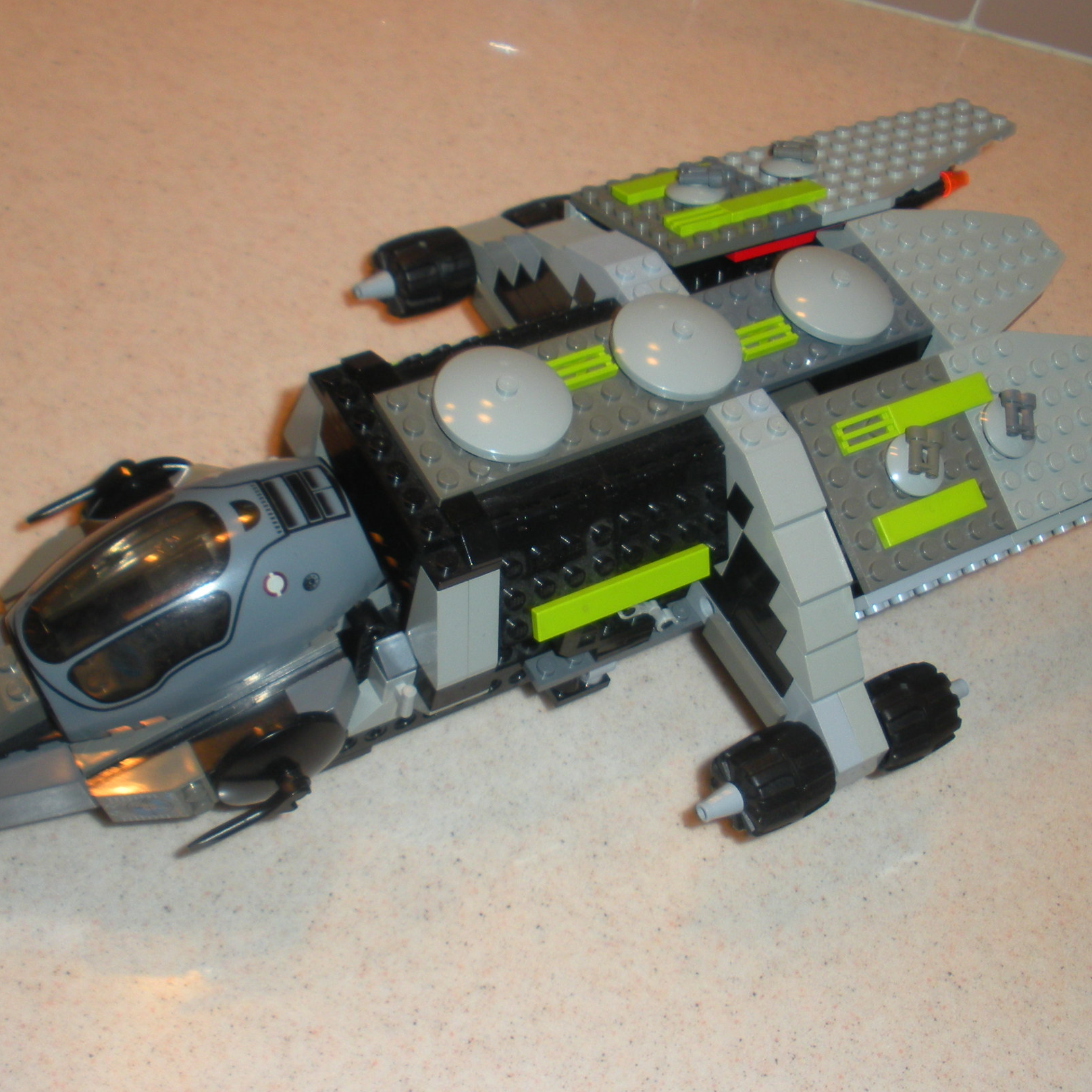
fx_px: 1820
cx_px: 564
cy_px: 509
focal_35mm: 51
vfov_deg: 33.4
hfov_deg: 33.4
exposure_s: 1/31.3
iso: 64
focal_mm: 6.3
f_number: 3.5
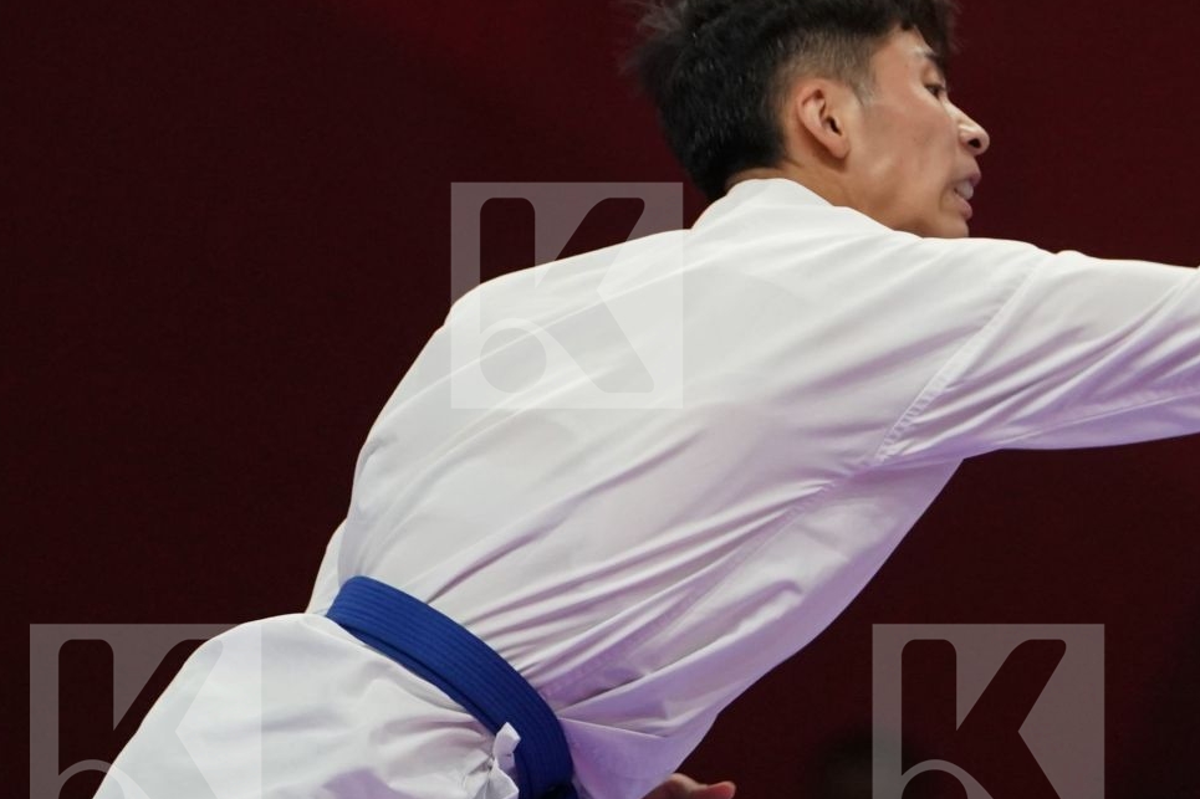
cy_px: 296
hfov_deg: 2.8
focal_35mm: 746
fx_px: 24861
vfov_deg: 1.8
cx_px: 989
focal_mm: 267
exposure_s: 1/1000
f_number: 4
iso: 2500
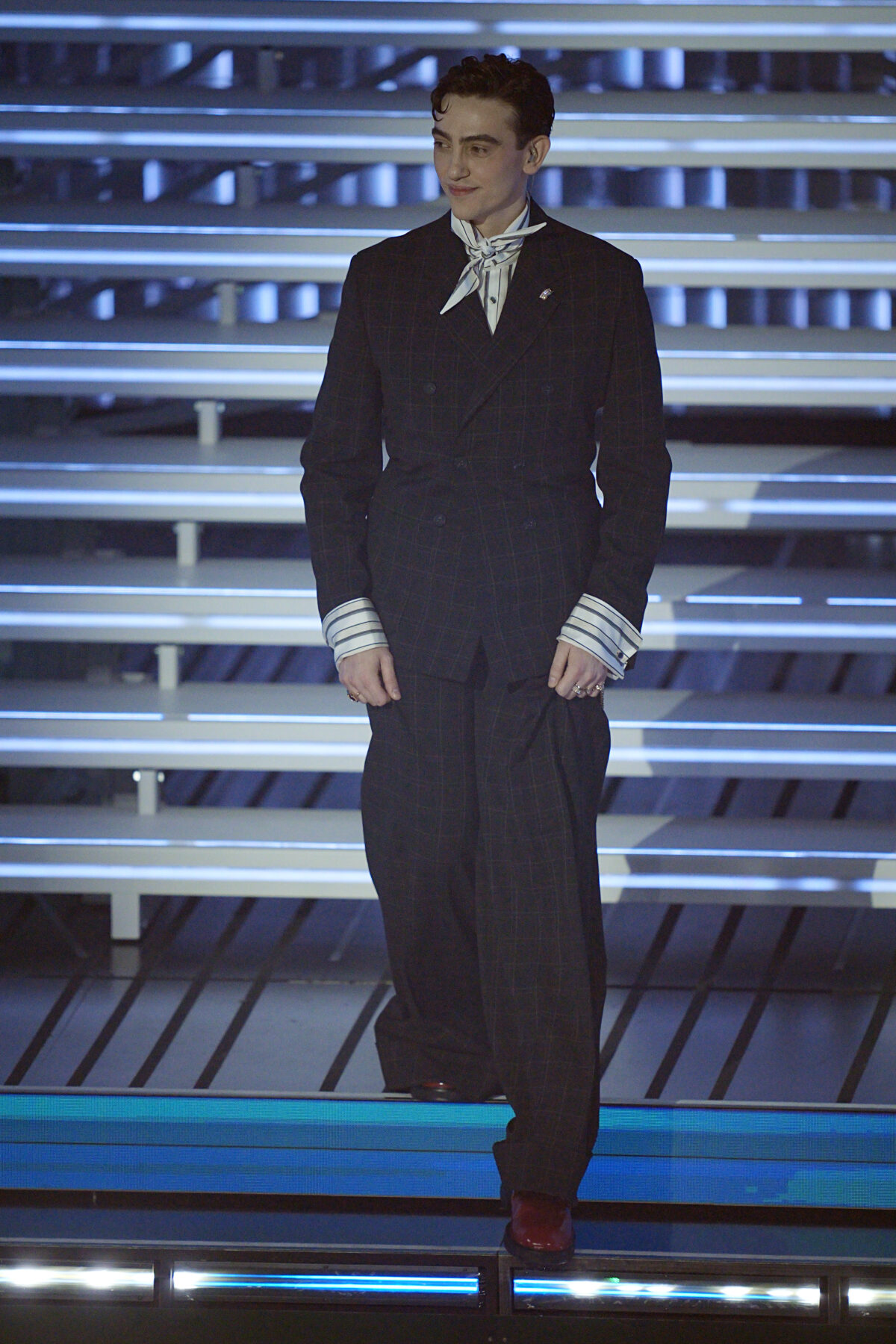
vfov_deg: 5.2
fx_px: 14932
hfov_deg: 3.4
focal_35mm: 400
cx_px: 448
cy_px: 672
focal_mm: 400
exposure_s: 1/1000
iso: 4000
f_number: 2.8
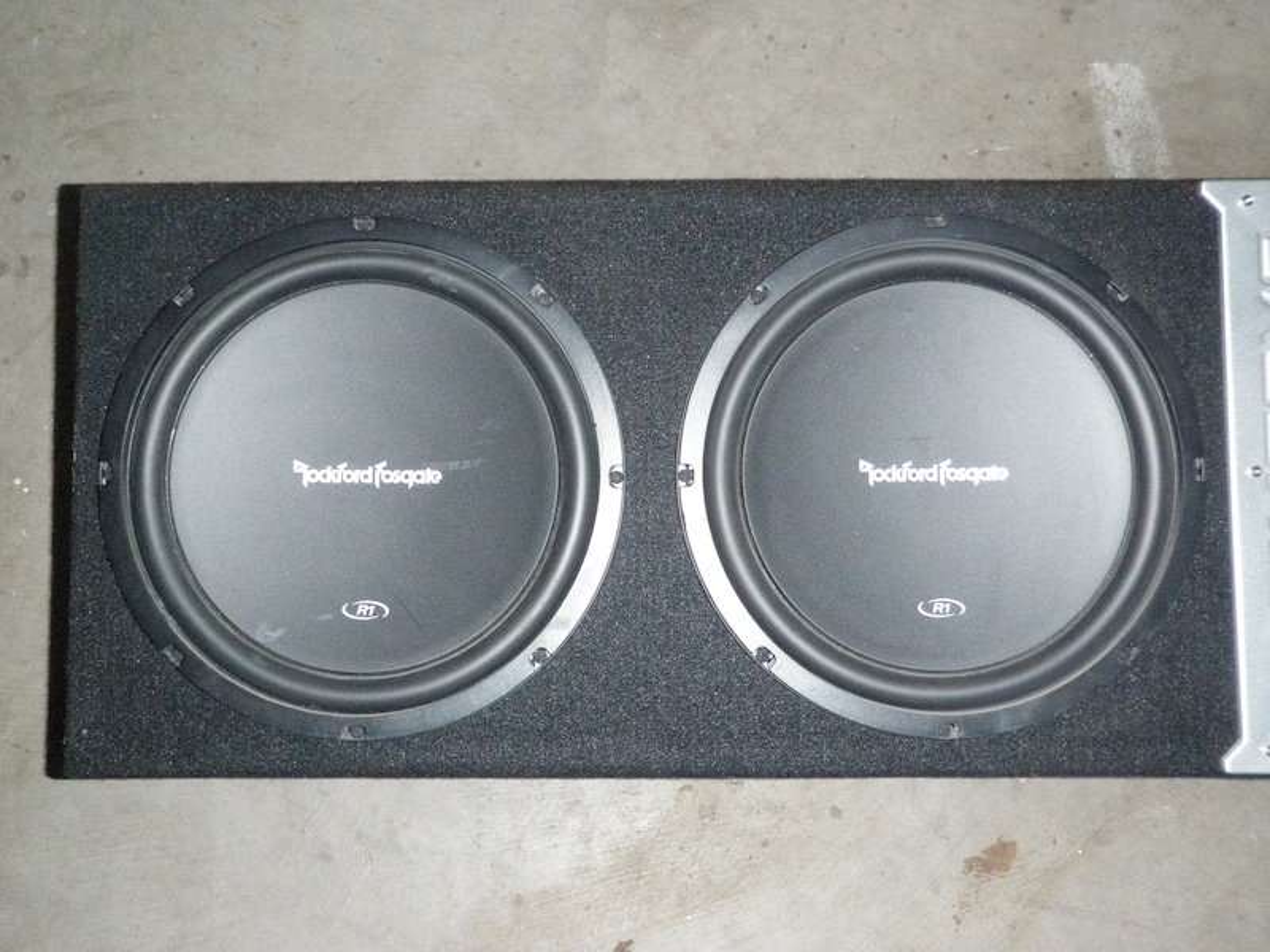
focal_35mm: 36
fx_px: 1321
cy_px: 476
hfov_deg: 51.4
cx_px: 635
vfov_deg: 39.7
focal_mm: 6.53
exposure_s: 1/500
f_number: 4.1
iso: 800
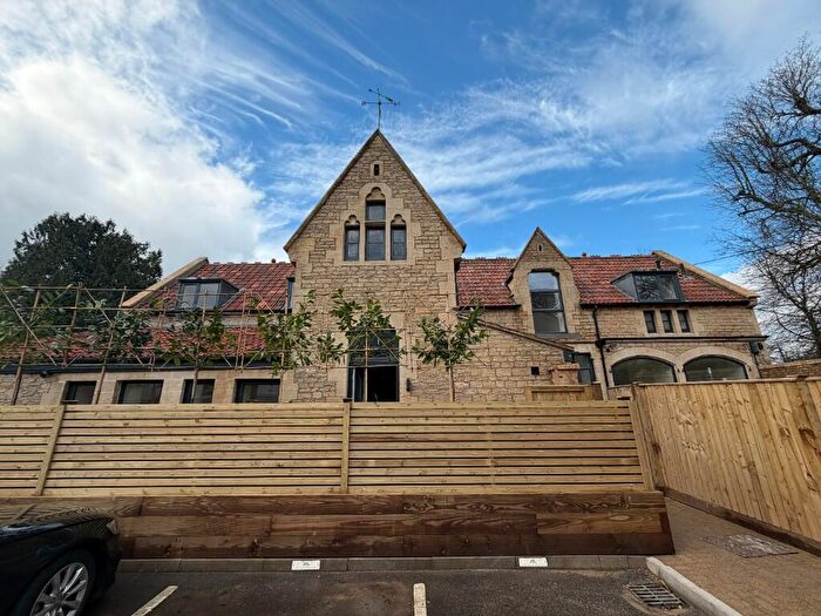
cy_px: 308
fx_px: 332
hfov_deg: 102.1
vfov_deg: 85.7
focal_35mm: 14
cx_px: 410
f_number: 2.2
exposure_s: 1/770
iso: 32
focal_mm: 2.22
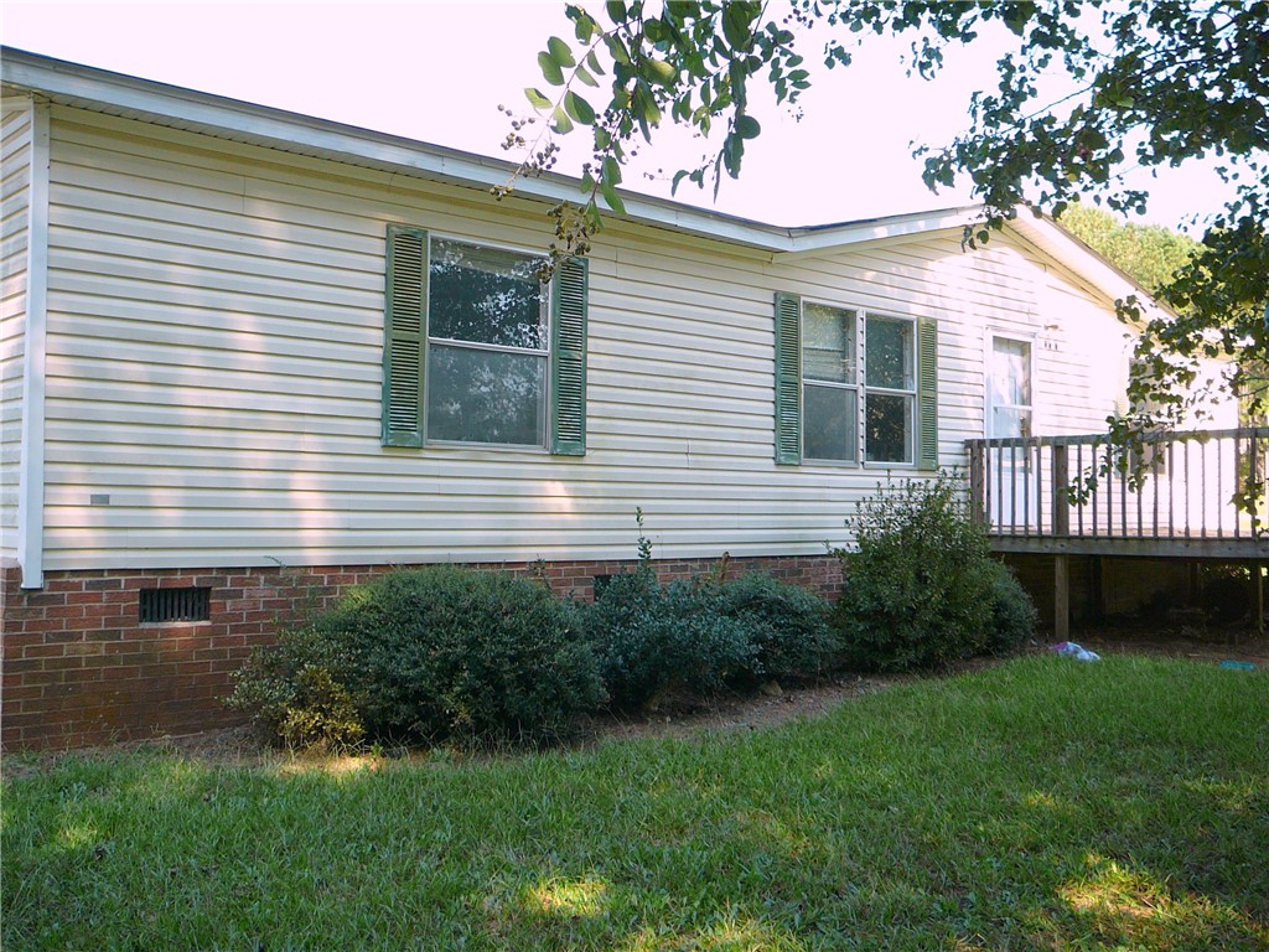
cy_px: 476
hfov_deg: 52.6
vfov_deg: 40.7
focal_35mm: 35
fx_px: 1283
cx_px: 634
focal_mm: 5.2
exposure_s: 1/160
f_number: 2.8
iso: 80
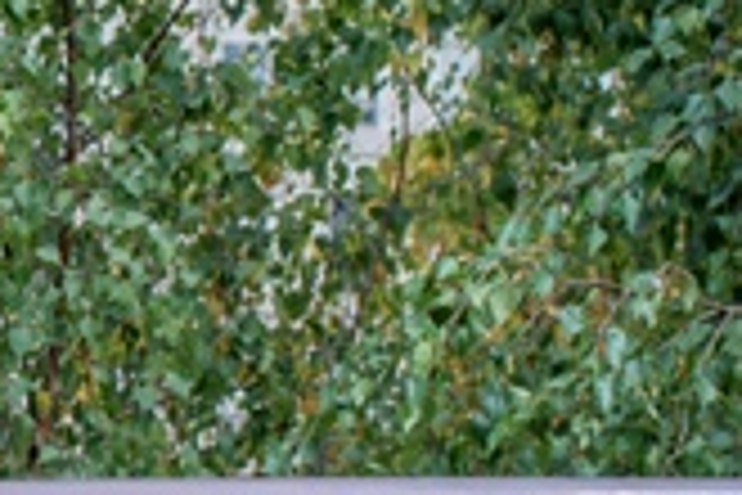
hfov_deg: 7.8
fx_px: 5255
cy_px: 315
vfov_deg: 5.4
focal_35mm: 255
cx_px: -697
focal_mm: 35
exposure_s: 1/125
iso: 100
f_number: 8
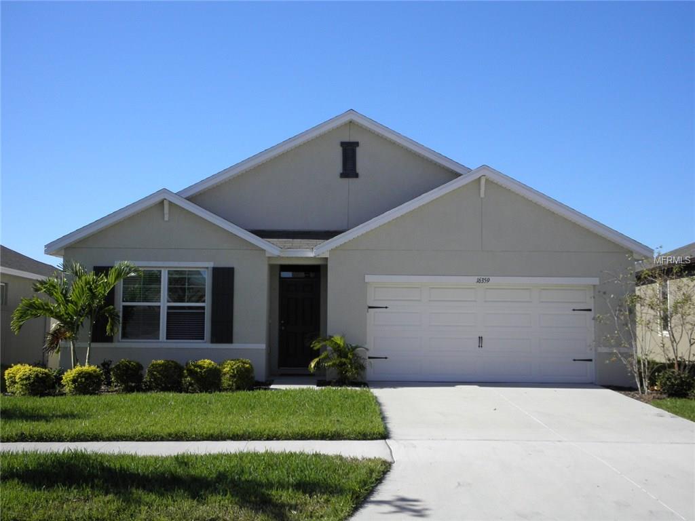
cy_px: 260
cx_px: 348
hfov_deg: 47.9
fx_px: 783
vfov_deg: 36.8
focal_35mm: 39
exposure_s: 1/800
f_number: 3.8
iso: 100
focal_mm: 7.1
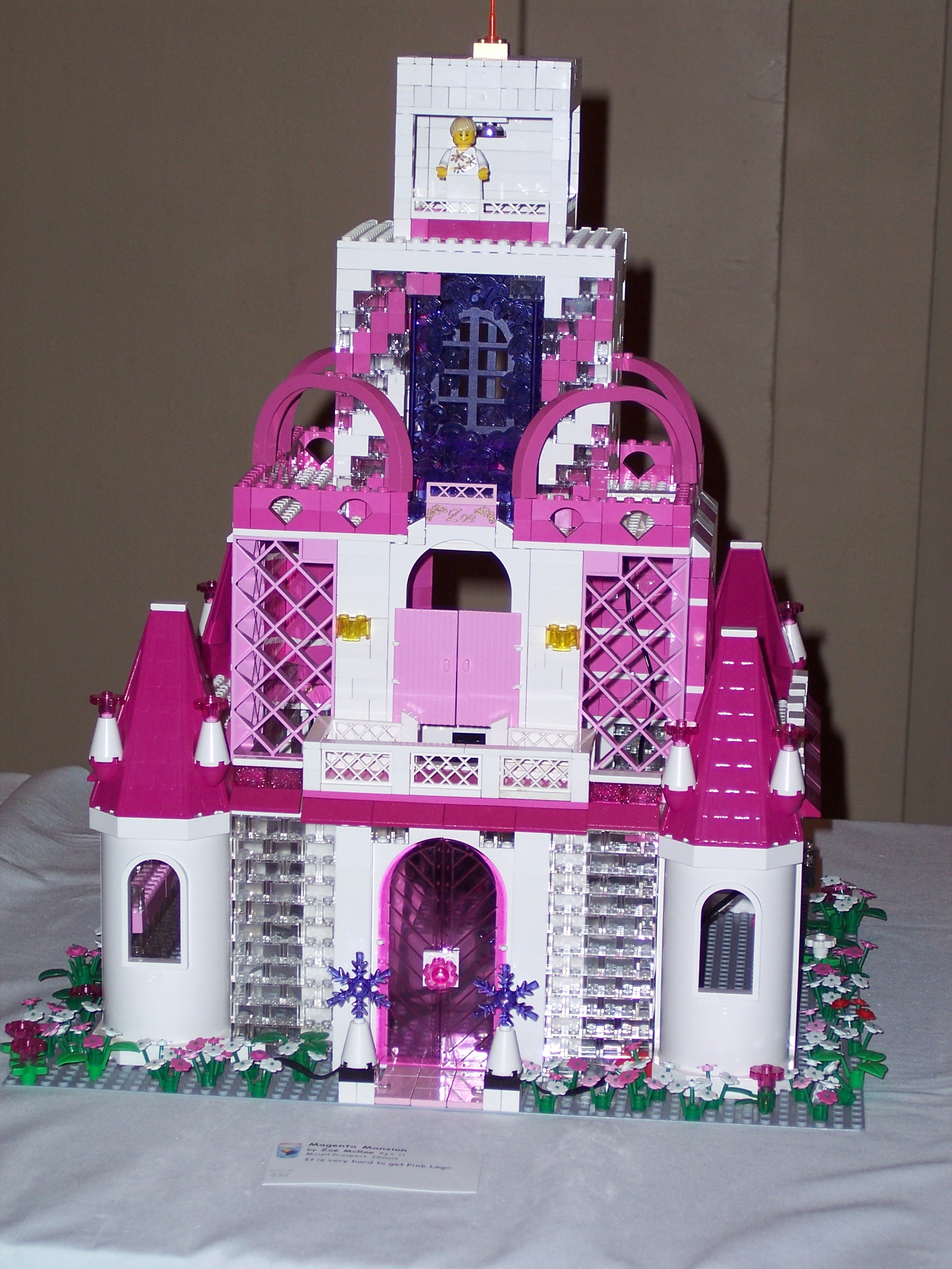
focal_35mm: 104
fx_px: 3814
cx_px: 476
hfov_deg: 14.2
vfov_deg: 18.9
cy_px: 634
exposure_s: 1/125
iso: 100
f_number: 4.8
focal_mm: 21.3
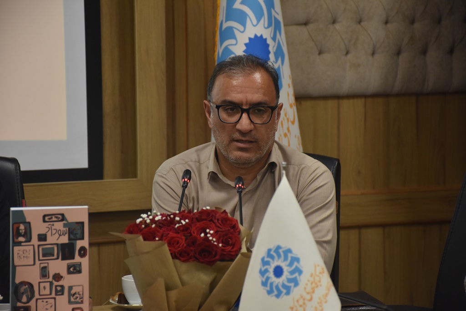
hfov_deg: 15.2
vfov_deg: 10.2
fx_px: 1748
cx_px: 233
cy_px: 156
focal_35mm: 135
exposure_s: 1/60
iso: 900
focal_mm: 90
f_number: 5.3
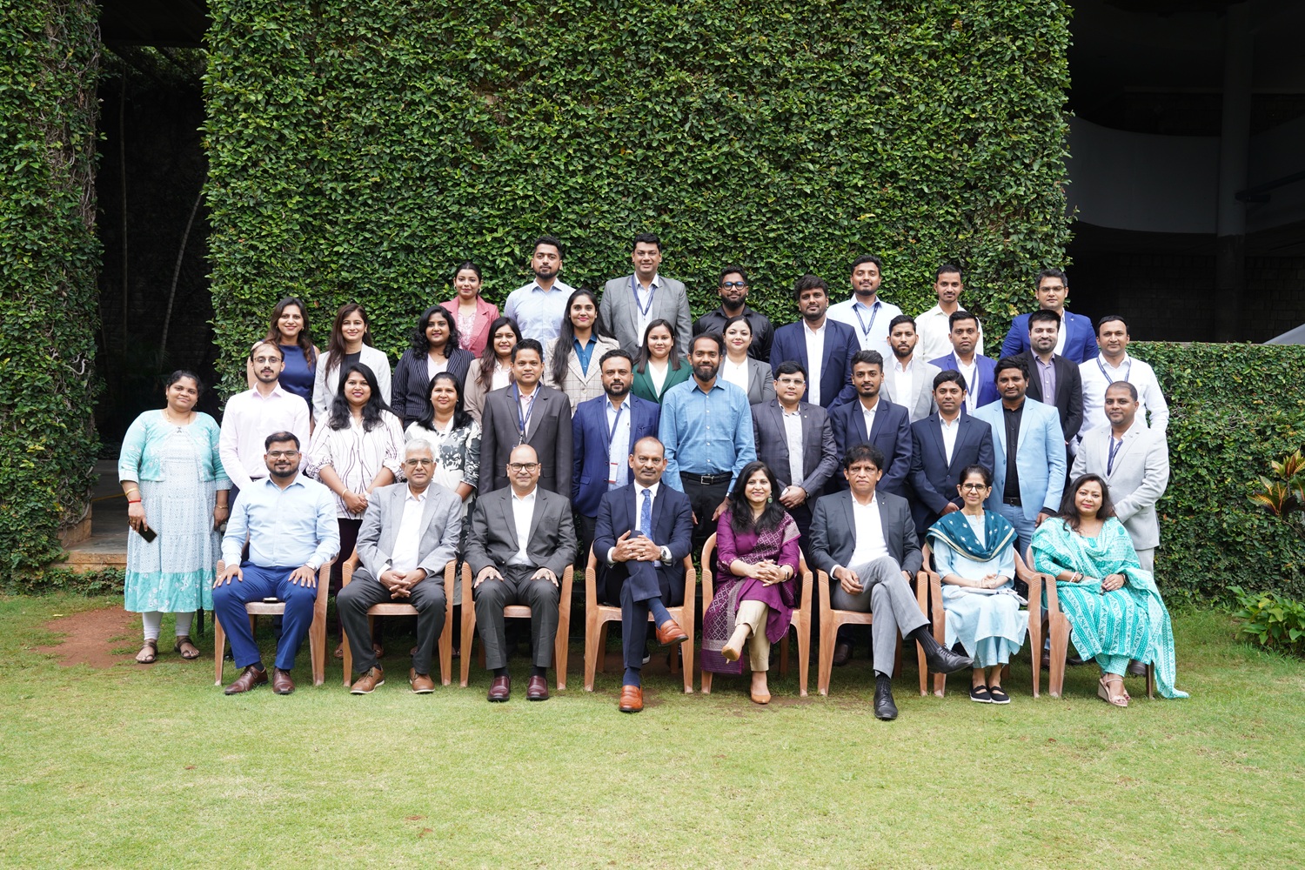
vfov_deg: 41.1
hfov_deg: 58.7
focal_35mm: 32
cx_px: 652
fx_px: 1160
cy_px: 435
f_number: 6.3
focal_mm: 32
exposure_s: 1/200
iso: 400
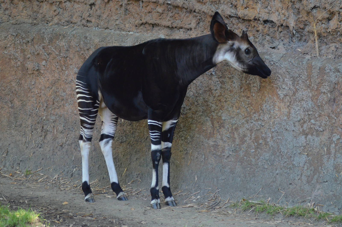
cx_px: 171
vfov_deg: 6.1
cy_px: 114
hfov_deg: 9.2
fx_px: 2133
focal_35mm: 225
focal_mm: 150
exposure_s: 1/500
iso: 2800
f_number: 4.2
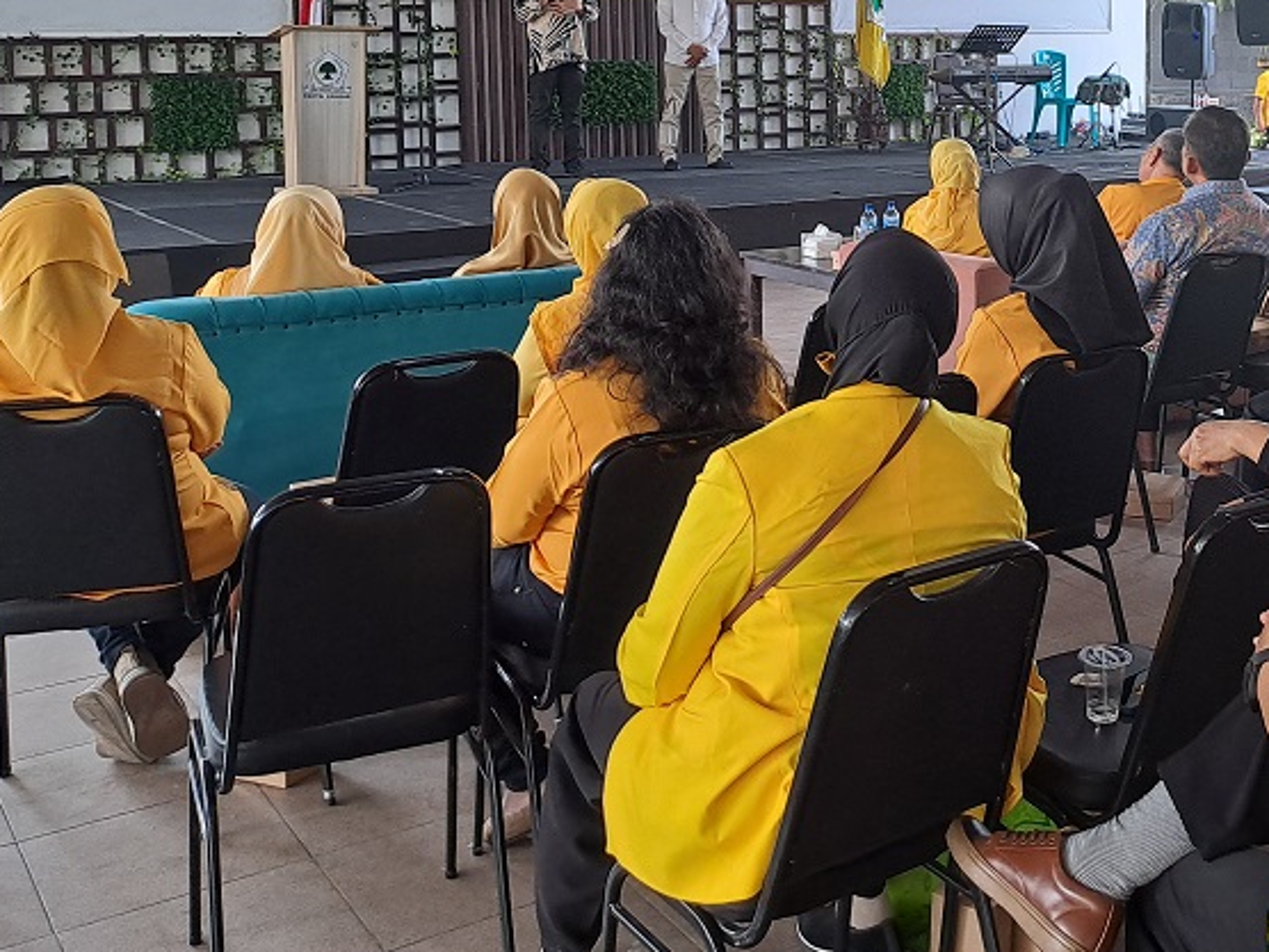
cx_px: 1043
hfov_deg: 40.1
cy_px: 126
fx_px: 1650
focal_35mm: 45
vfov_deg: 31.0
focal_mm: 4.65
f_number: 1.8
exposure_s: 1/50
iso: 50
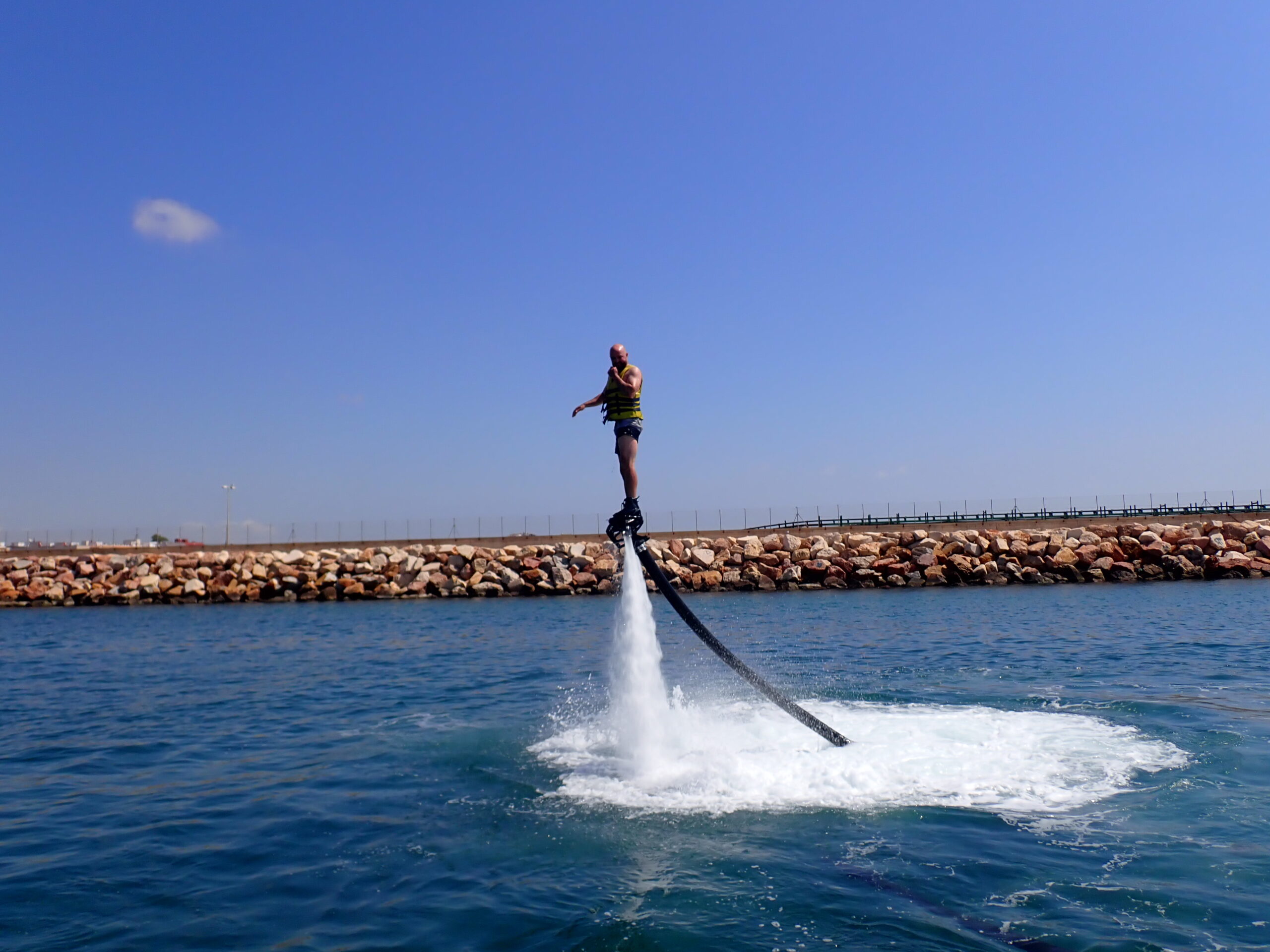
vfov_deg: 46.8
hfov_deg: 60.0
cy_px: 476
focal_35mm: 30
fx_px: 1101
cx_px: 635
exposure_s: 1/320
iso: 100
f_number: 9
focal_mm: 5.4
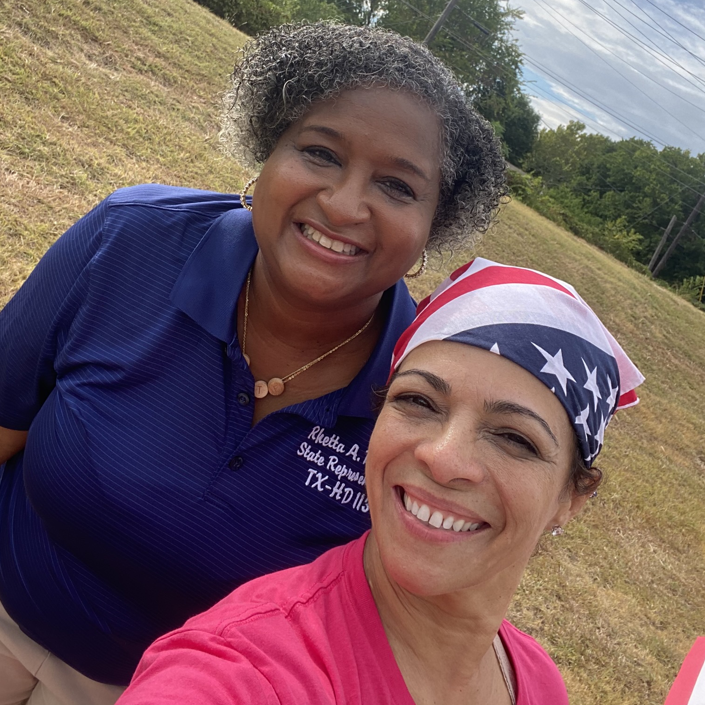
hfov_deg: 46.0
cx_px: 351
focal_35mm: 36
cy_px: 245
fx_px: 830
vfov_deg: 45.5
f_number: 2.2
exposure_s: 1/340
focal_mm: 2.71
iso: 25
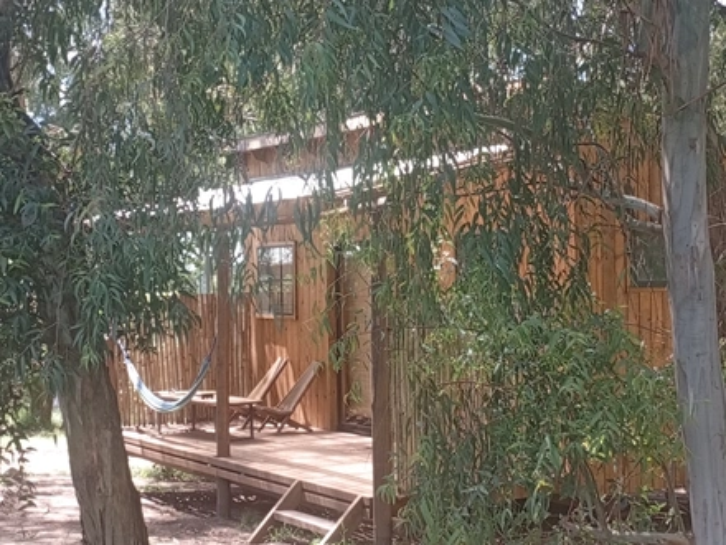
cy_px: 272
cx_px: 363
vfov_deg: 30.3
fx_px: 1007
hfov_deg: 39.7
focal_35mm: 48
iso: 53
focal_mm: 3.98
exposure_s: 1/50
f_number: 1.8
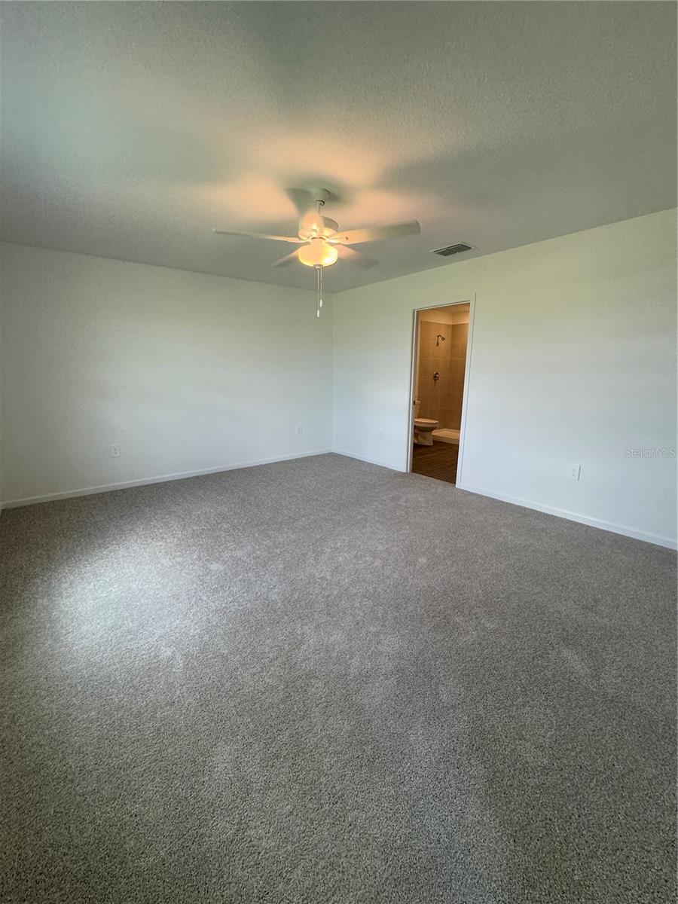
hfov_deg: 85.7
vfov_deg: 102.1
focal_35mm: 14
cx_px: 339
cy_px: 452
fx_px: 366
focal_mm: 2.22
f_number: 2.2
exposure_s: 1/120
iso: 160
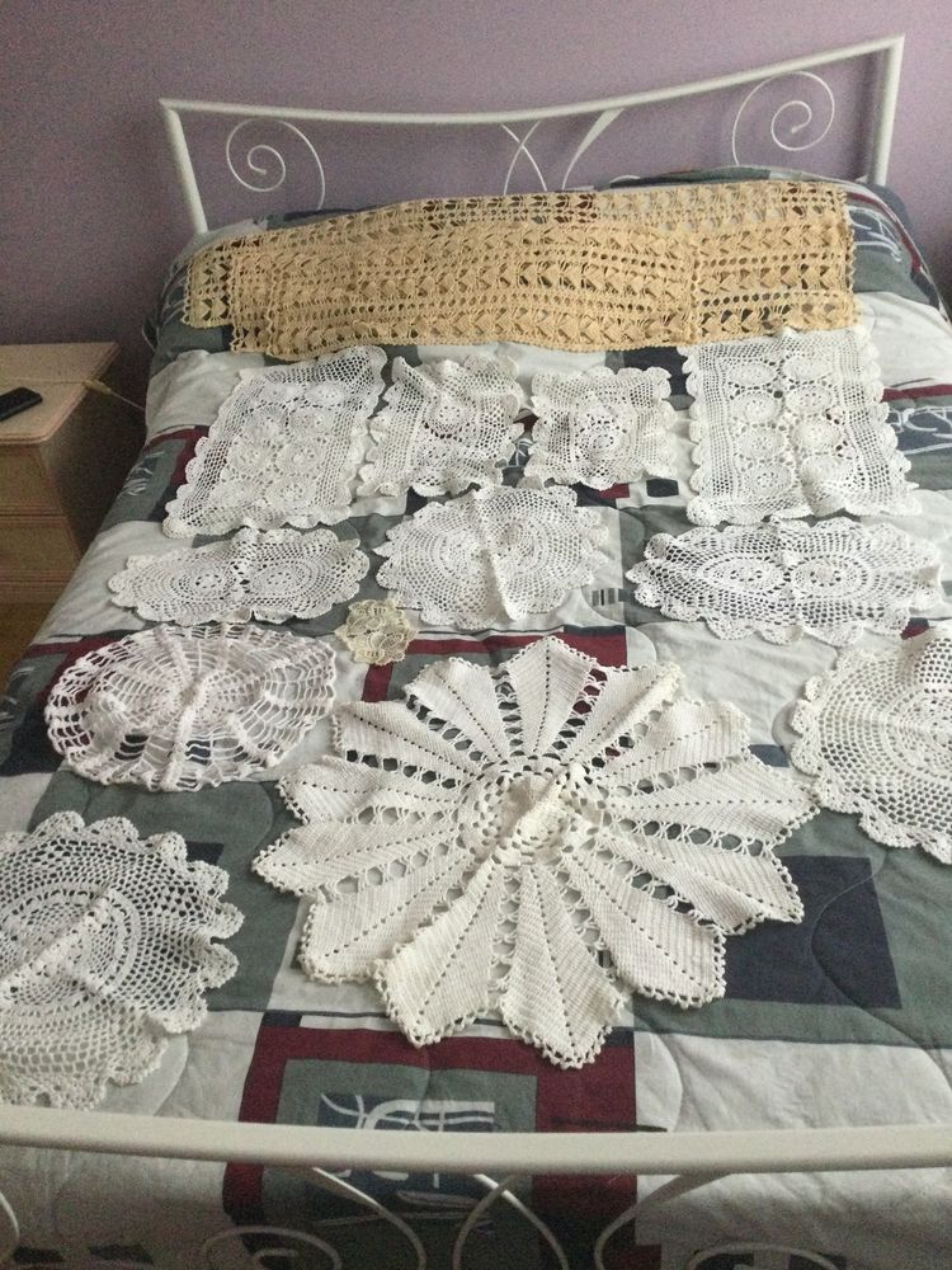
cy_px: 635
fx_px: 1137
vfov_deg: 58.4
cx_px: 476
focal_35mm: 31
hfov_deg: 45.4
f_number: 2.4
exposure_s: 1/33
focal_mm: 3.3
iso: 200
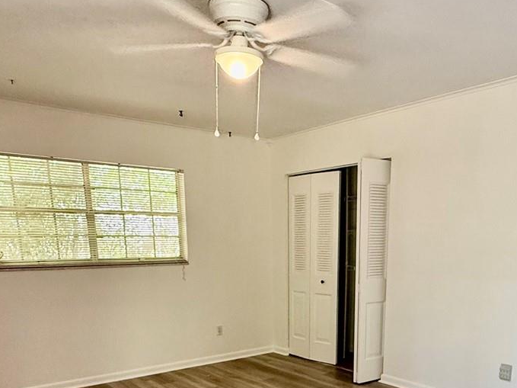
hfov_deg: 55.0
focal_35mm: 33
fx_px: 493
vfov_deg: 39.7
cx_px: 309
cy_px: 351
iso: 320
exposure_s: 1/99
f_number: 2.2
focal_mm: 2.22
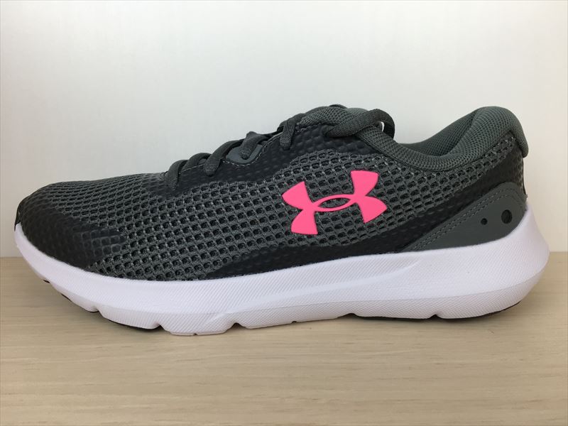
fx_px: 476
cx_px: 284
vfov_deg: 48.2
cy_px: 213
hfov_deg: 61.7
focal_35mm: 29
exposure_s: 1/120
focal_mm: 4.15
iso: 32
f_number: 2.2
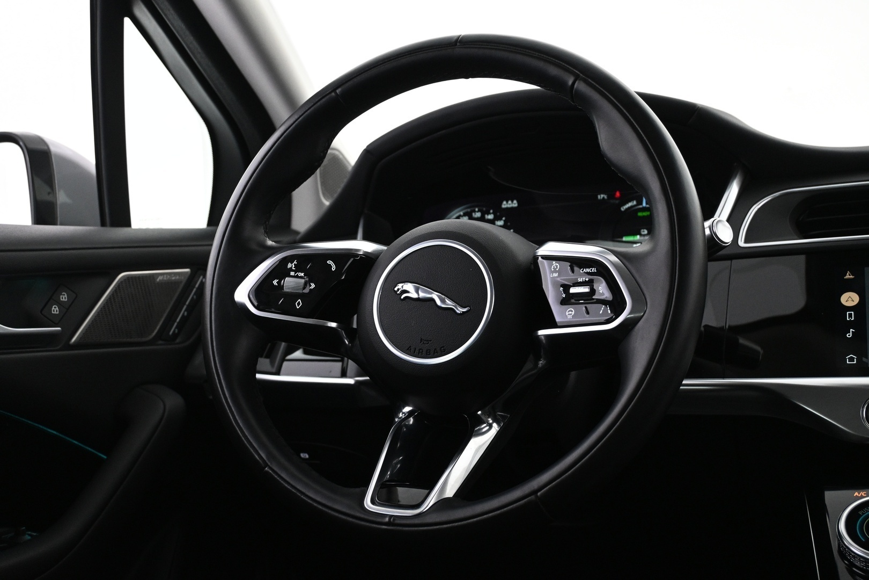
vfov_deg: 31.9
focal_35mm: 42
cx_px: 434
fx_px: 1014
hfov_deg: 46.4
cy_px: 290
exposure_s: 1/30
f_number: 4.5
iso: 1600
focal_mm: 28
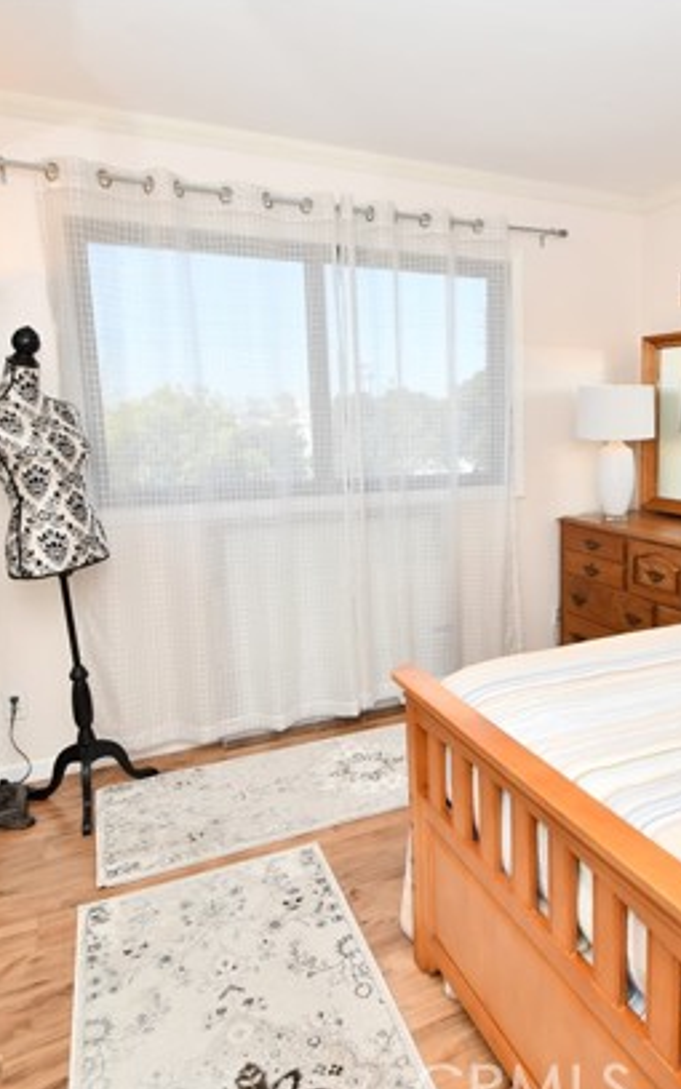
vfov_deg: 74.8
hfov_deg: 48.7
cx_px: 526
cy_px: 557
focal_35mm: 24
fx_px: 713
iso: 125
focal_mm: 10
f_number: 5.6
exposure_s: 1/125
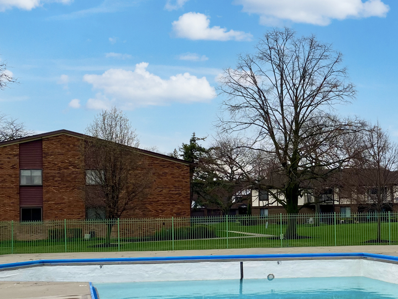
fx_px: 598
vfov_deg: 27.9
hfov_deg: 35.3
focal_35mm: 52
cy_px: 199
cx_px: 333
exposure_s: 1/1754
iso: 32
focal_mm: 4.25
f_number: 1.8
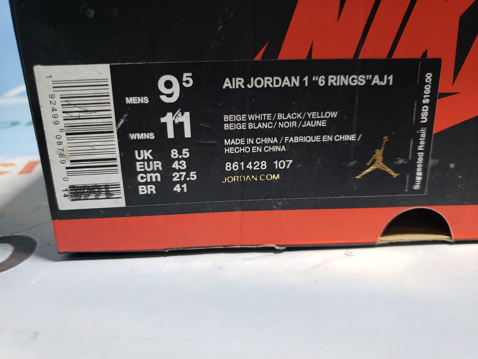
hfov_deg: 67.3
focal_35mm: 26
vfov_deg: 53.1
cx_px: 239
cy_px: 180
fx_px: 359
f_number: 1.5
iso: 50
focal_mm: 4.3
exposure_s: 1/137
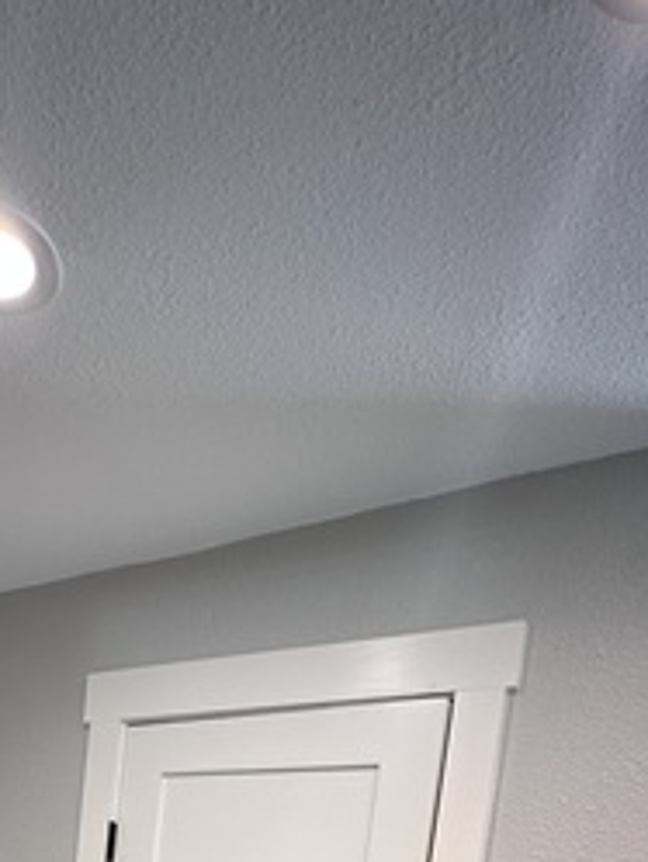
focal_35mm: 36
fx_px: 898
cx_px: 132
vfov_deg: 36.9
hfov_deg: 38.2
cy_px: 1073
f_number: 2.2
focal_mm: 2.22
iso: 100
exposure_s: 1/63
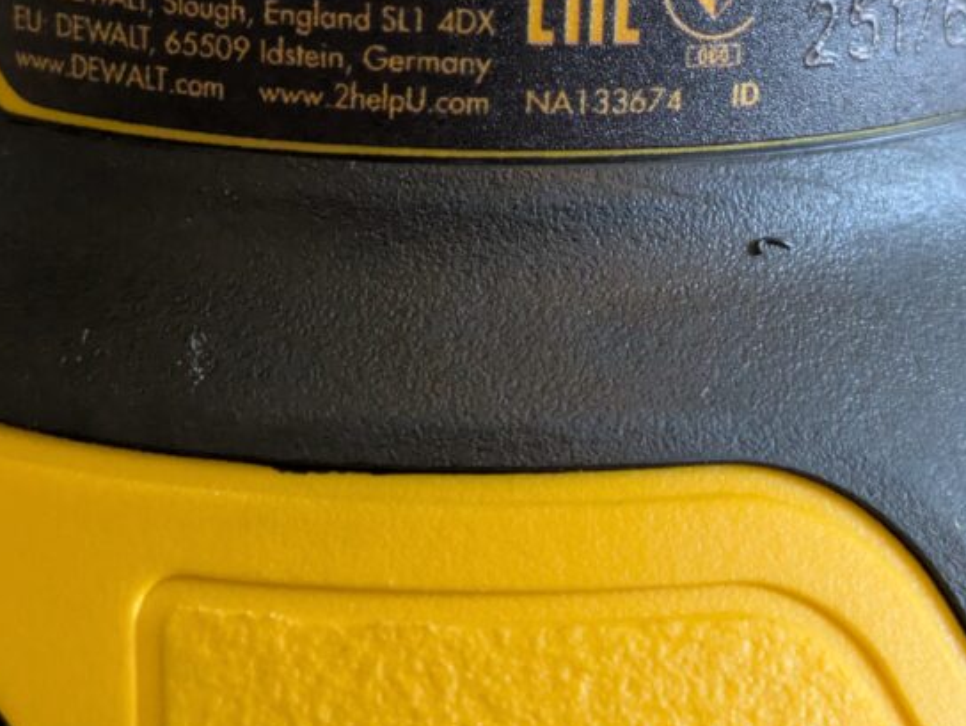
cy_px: 70
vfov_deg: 15.2
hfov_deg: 20.4
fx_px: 2681
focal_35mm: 96
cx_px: 511
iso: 516
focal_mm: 5.43
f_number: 1.89
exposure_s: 1/25
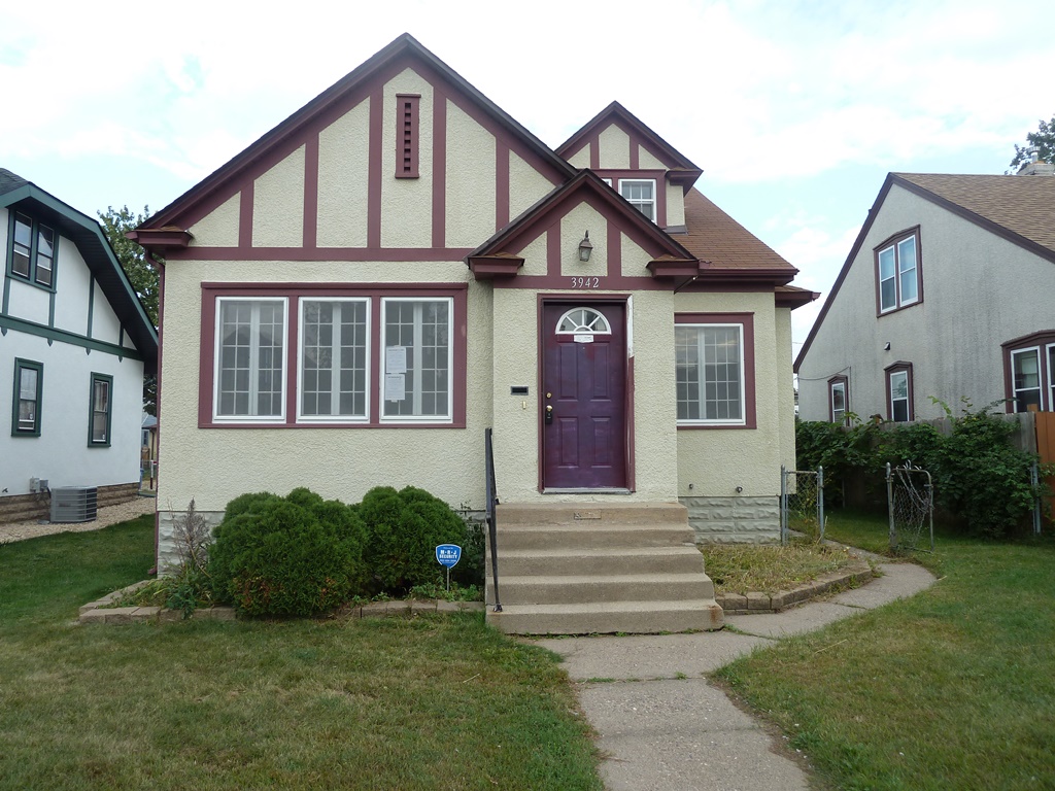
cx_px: 528
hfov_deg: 69.4
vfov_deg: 54.9
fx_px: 762
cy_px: 396
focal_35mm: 25
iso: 80
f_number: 4
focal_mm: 4.1
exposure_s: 1/125
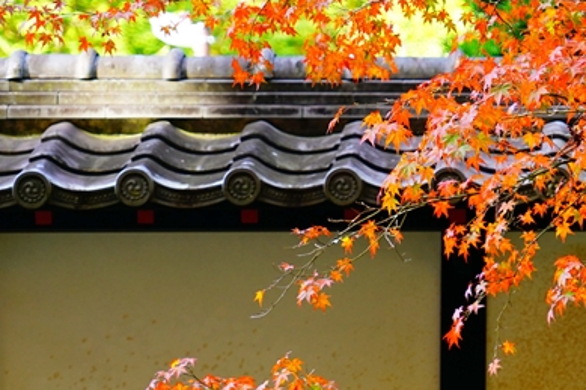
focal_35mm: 255
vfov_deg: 5.4
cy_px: 278
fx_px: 4149
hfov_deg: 8.1
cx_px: 455
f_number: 5.6
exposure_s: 1/125
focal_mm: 124
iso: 500
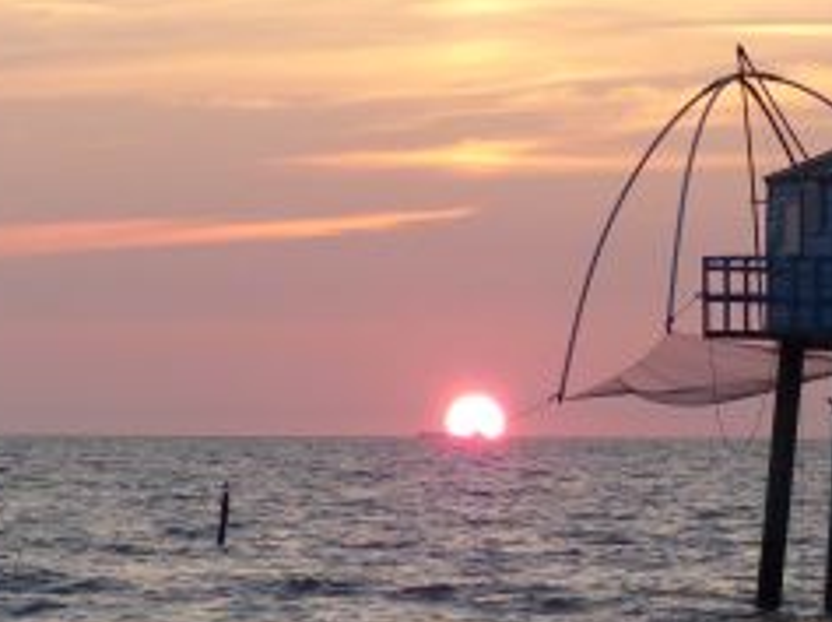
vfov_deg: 6.1
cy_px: 466
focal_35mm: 241
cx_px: 488
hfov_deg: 8.2
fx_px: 5784
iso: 400
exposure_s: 1/1000
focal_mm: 20.5
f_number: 2.8
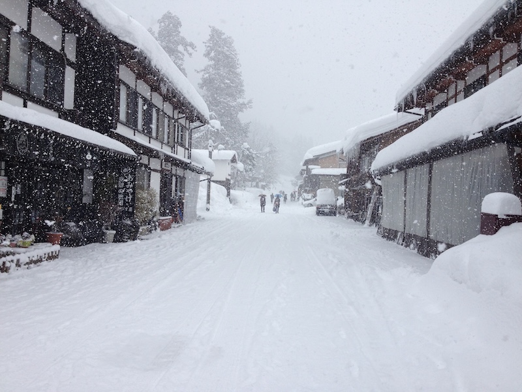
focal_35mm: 35
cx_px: 261
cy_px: 196
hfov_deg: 52.6
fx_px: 528
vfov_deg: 40.7
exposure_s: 1/1284
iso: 50
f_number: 2.4
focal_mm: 4.28
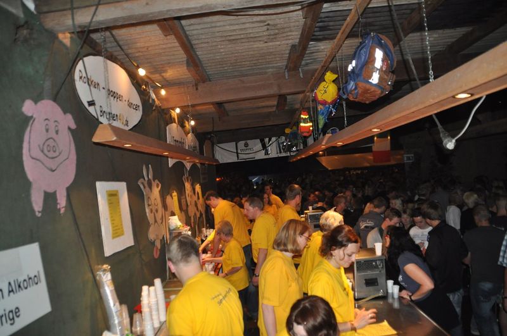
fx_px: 380
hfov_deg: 67.5
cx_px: 254
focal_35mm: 27
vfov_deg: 47.8
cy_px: 168
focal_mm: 18
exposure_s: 1/60
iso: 800
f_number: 3.5
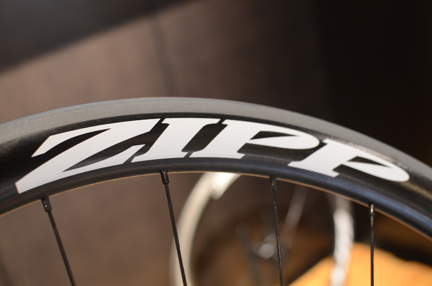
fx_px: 629
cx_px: 216
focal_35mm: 52
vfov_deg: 25.6
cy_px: 143
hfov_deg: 37.9
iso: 640
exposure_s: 1/60
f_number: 4
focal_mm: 35
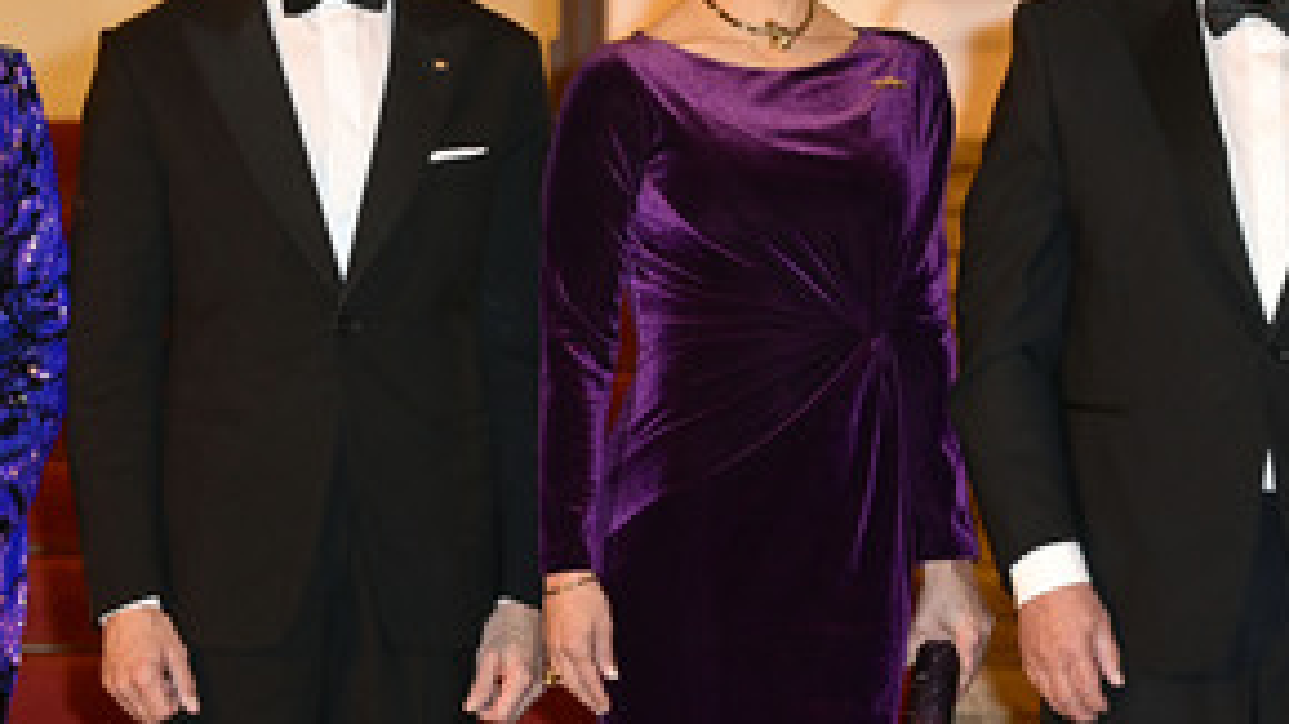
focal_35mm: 244
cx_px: 567
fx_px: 8338
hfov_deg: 8.8
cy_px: 258
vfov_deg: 5.0
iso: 3200
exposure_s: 1/100
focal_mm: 150
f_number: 5.6
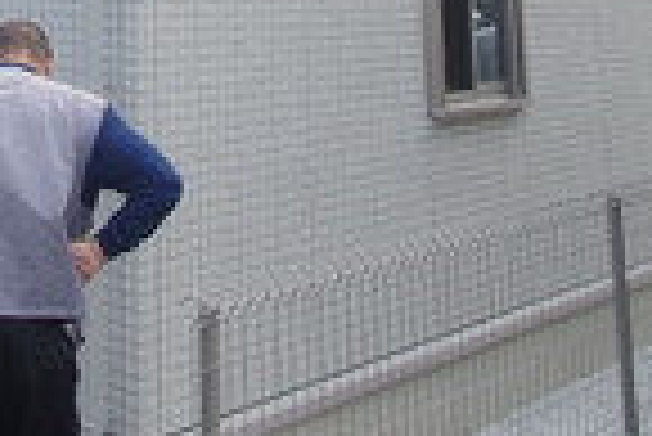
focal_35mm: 66
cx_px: 36
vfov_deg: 17.3
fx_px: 1197
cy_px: -326
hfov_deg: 29.0
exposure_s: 1/125
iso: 200
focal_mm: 10
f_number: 6.3
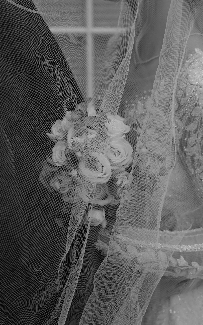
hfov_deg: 20.4
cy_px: 102
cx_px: 108
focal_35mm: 64
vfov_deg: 31.8
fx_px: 564
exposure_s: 1/160
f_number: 4
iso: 125
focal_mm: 35.4
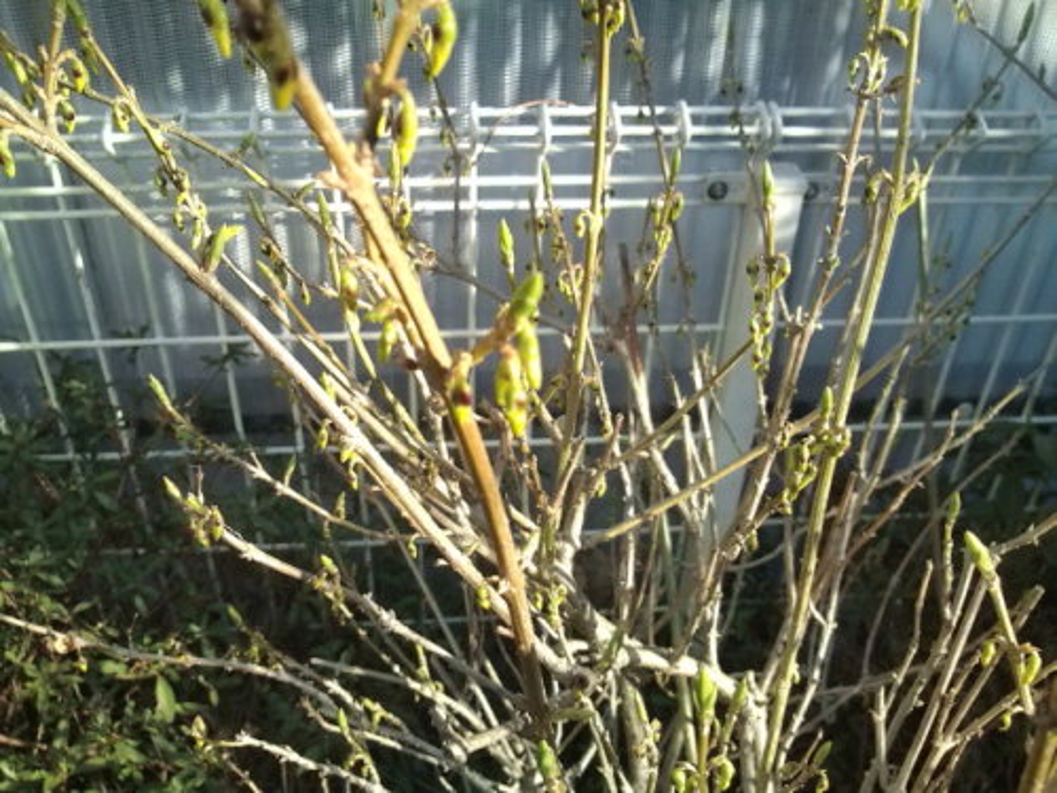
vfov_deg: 44.2
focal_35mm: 32
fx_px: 977
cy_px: 396
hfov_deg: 56.8
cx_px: 528
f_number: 2.8
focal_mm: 3.3
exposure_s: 1/174
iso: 65
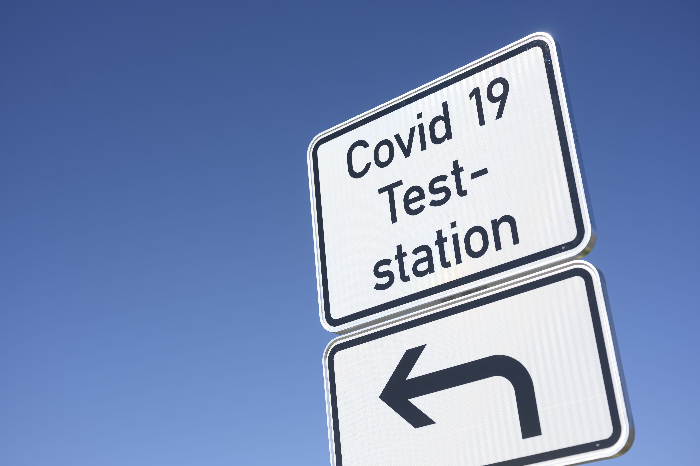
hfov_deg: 39.6
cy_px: 233
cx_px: 350
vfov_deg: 27.0
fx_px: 972
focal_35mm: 50
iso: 80
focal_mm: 50
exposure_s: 1/2000
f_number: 3.2
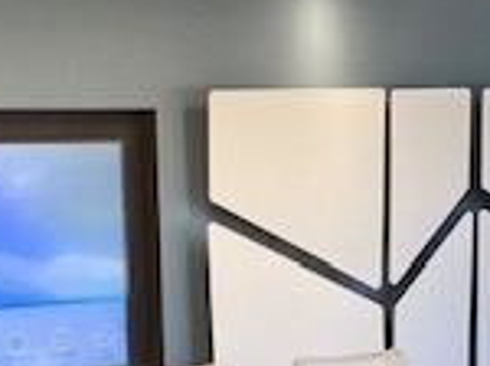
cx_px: 212
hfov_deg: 17.7
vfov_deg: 13.1
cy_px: 399
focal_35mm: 111
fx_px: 1569
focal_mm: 4.25
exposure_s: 1/100
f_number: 1.8
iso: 64
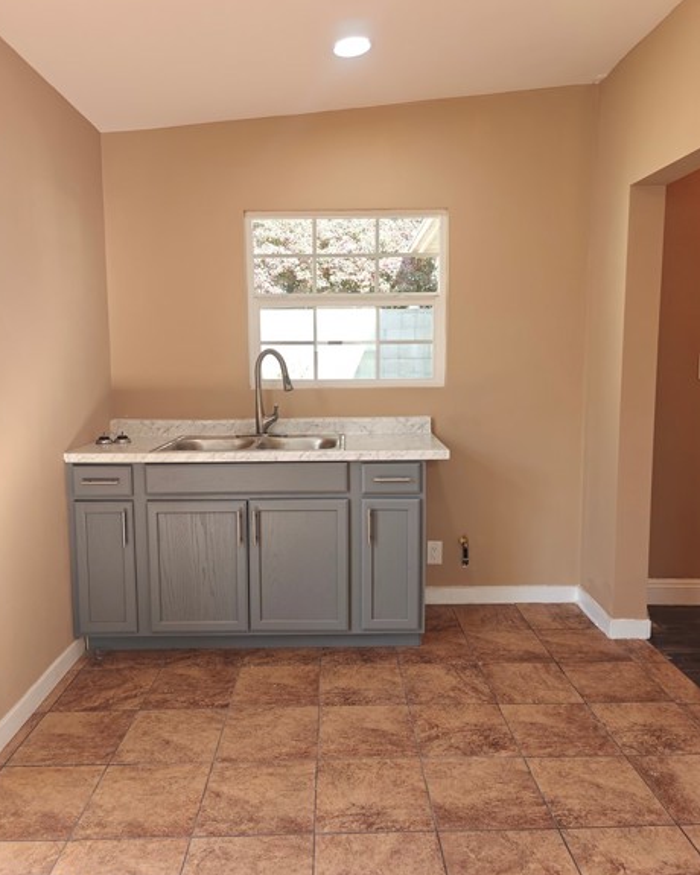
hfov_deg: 56.8
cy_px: 426
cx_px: 347
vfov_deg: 68.1
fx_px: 647
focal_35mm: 25
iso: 160
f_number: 1.6
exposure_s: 1/100
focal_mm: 6.06
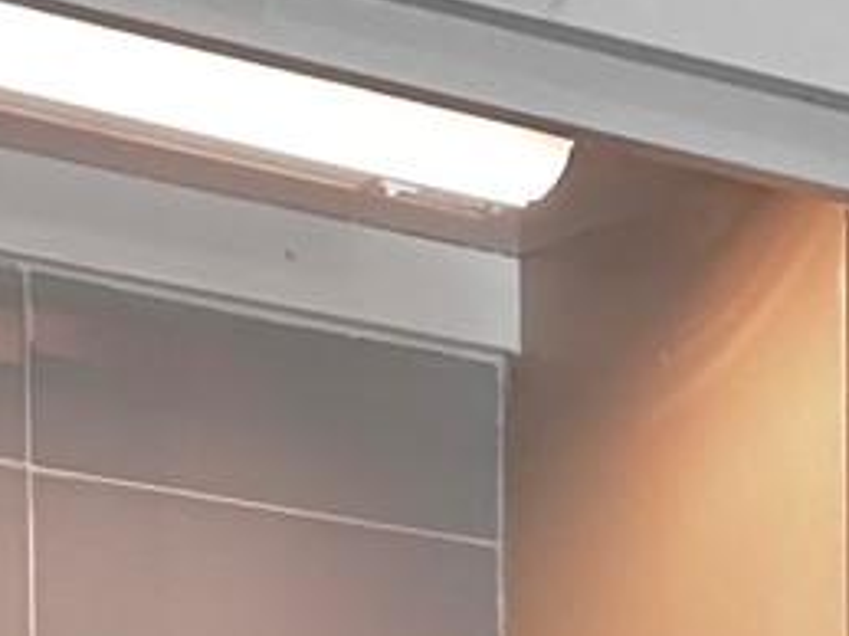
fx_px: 4658
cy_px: 1574
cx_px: 757
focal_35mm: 190
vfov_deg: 7.3
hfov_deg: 10.4
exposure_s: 1/120
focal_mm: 6.86
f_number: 1.78
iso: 64
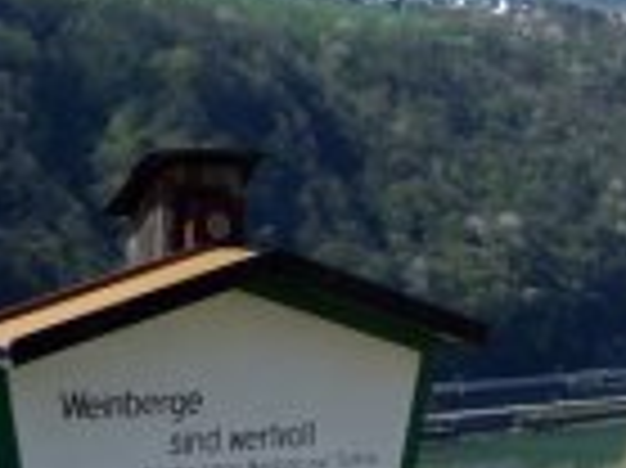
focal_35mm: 106
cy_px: 504
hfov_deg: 17.9
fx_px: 1915
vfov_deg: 13.7
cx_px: 698
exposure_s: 1/800
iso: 100
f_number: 3.4
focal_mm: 5
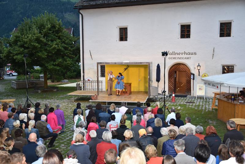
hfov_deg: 53.1
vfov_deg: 36.9
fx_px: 245
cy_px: 82
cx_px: 122
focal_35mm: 36
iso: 450
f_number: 4
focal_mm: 24
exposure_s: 1/60
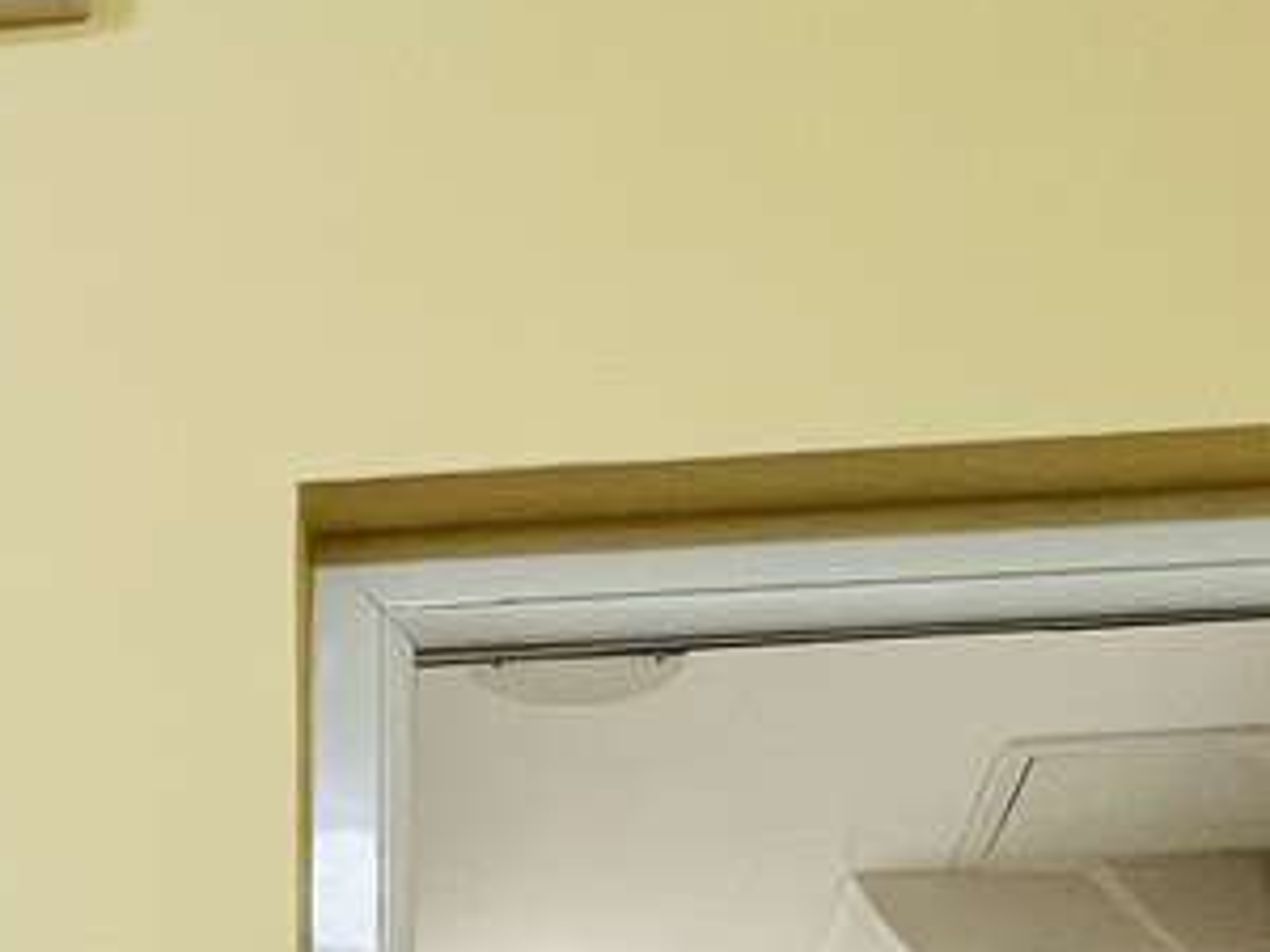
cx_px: 212
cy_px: 1817
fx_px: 2385
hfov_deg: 29.0
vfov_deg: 17.4
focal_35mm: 65
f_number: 1.8
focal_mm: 1.57
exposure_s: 1/50
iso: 200
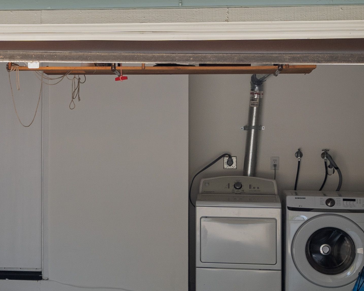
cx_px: -207
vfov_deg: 11.5
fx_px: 1443
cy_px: 88
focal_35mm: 134
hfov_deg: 13.4
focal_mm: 34
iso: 160
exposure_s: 1/250
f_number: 6.3
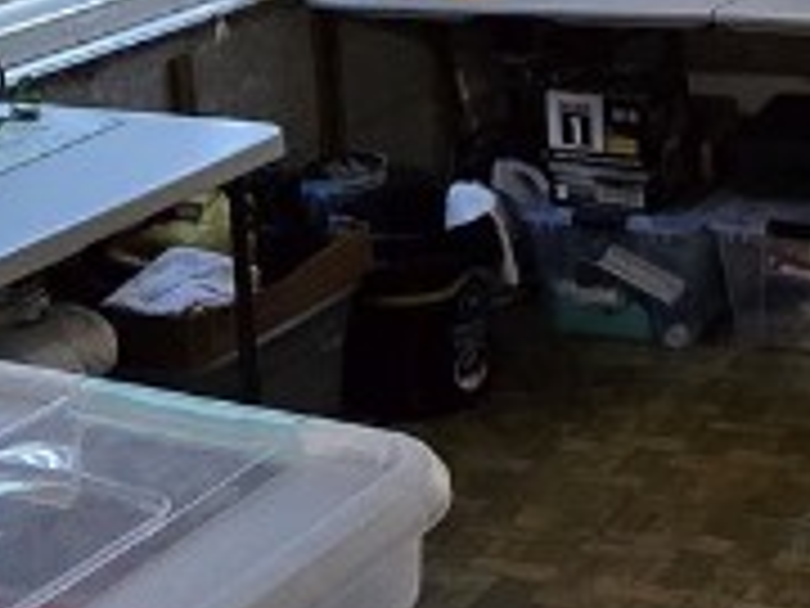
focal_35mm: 74
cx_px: 850
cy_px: -189
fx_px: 1732
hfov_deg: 24.8
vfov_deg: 18.5
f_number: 2.2
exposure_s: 1/60
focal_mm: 2.2
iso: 1000
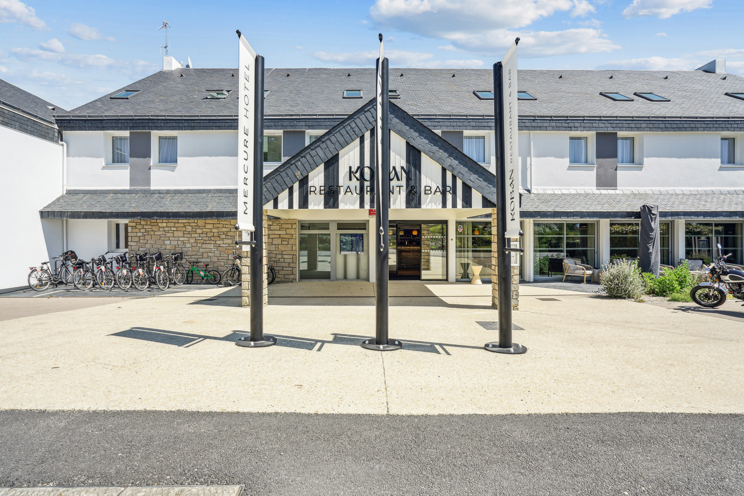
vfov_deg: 73.8
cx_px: 372
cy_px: 248
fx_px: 331
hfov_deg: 96.7
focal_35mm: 16
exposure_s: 1/250
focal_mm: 16
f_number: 11
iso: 100
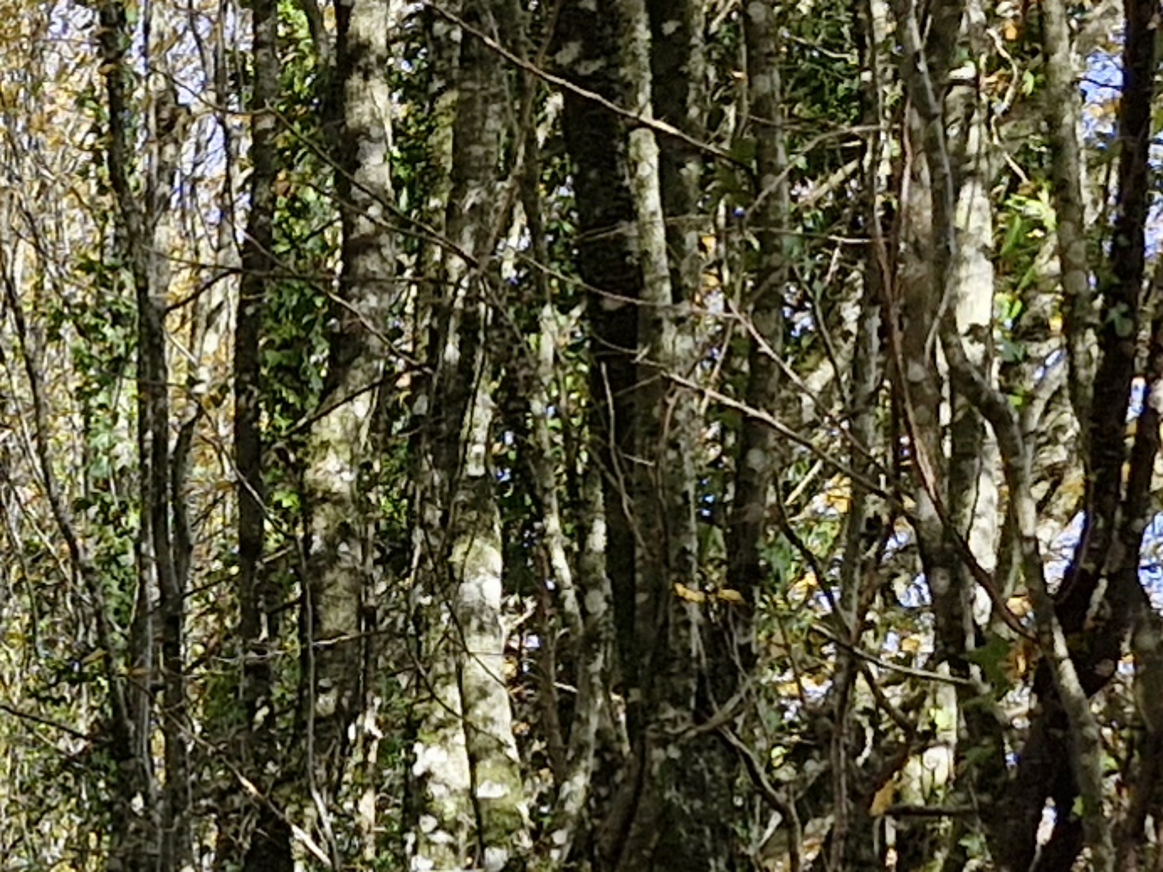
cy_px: 1087
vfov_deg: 10.9
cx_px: -729
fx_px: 4468
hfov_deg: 13.7
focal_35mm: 133
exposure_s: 1/416
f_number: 1.8
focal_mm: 5.54
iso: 50
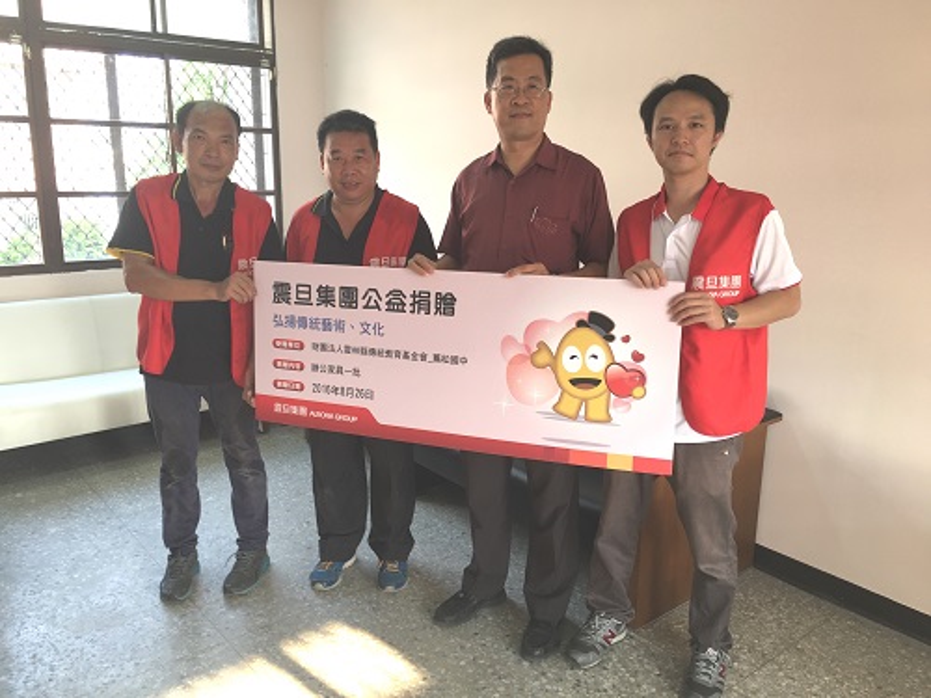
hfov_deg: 61.7
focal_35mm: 29
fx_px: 780
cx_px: 466
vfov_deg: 48.2
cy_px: 349
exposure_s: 1/40
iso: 32
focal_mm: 4.15
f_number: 2.2
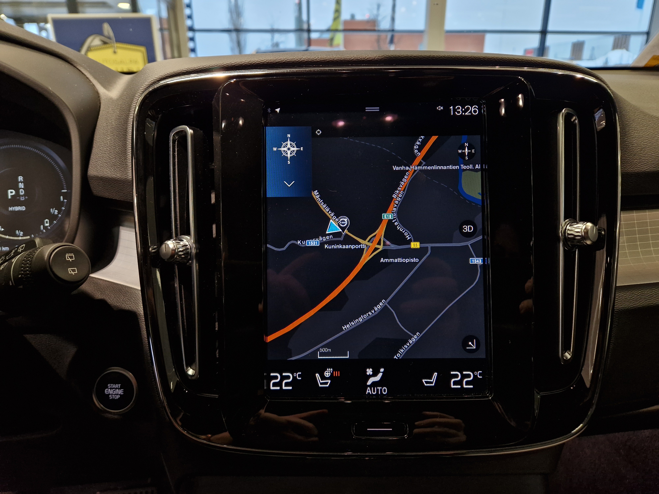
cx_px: 330
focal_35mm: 23
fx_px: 438
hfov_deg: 73.9
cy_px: 247
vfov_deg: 58.9
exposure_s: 1/100
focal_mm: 5.4
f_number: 1.8
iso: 200
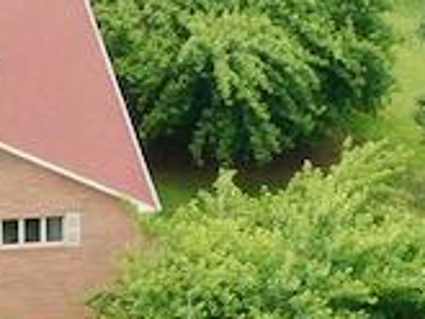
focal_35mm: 357
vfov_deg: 4.2
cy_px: 386
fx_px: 4386
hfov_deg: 5.5
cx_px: -18
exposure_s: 1/100
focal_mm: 8.06
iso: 100
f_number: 3.7
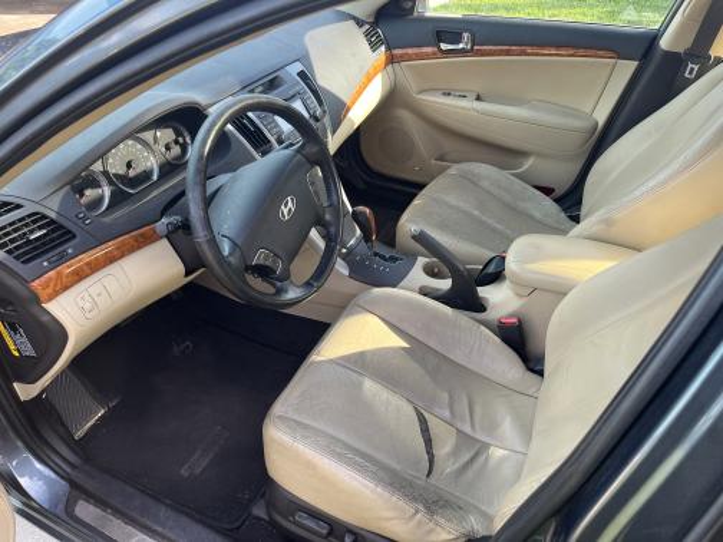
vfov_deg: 53.1
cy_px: 271
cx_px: 362
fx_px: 543
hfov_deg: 67.3
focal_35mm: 26
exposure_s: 1/148
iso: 40
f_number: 1.6
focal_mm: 5.1
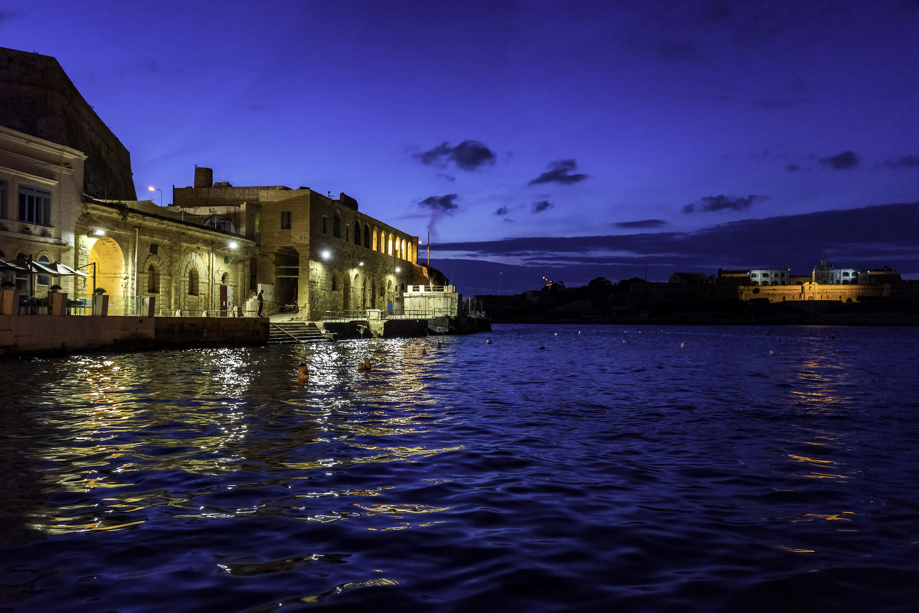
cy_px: 306
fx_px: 817
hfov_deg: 58.7
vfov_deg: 41.1
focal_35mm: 32
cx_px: 460
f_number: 4
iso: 3200
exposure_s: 1/15
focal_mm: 32
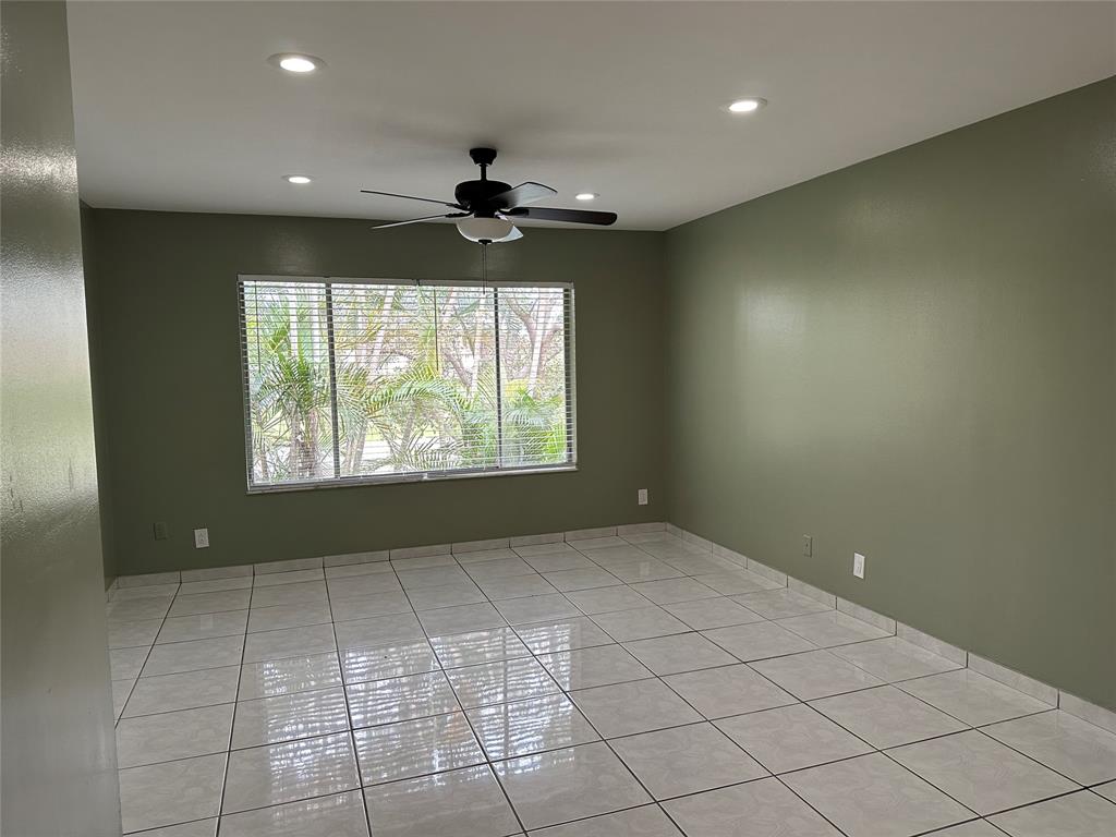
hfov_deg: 71.6
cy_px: 418
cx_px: 558
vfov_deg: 56.8
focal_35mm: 24
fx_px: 774
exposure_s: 1/120
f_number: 1.78
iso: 200
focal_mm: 6.86
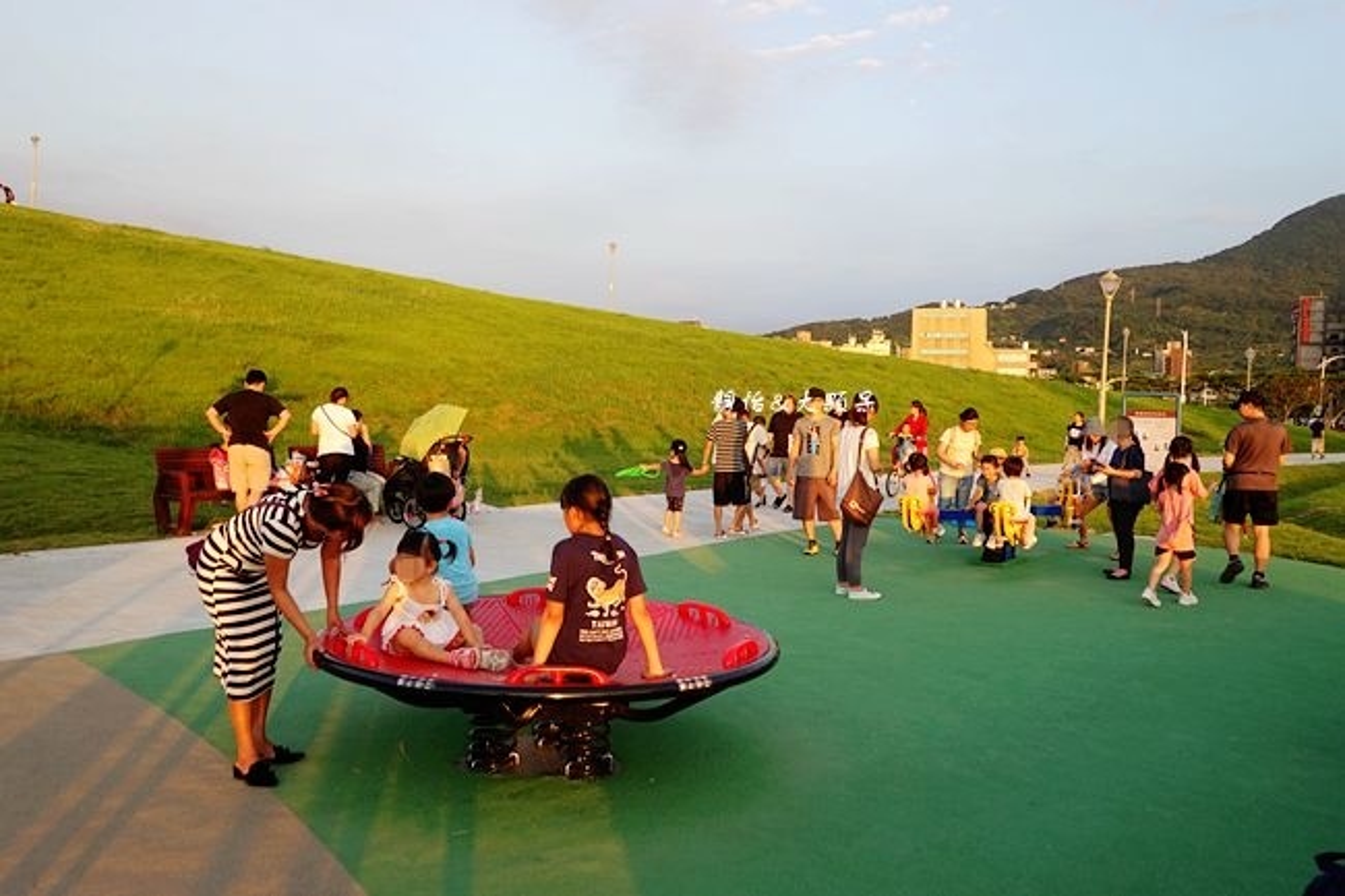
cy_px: 448
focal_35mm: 29
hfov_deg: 63.7
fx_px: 1083
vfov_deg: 44.9
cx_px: 672
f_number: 3.2
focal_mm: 10.83
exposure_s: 1/200
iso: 125
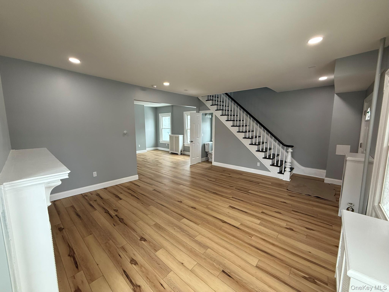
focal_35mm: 14
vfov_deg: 85.7
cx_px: 194
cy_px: 146
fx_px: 157
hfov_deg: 102.1
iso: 250
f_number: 2.2
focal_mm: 2.22
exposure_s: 1/120
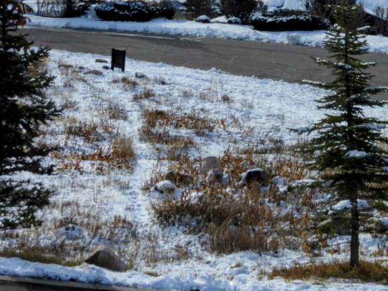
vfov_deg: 12.2
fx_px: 1345
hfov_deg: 16.1
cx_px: 371
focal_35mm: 120
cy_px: -24
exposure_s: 1/2000
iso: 100
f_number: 4
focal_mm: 9.8
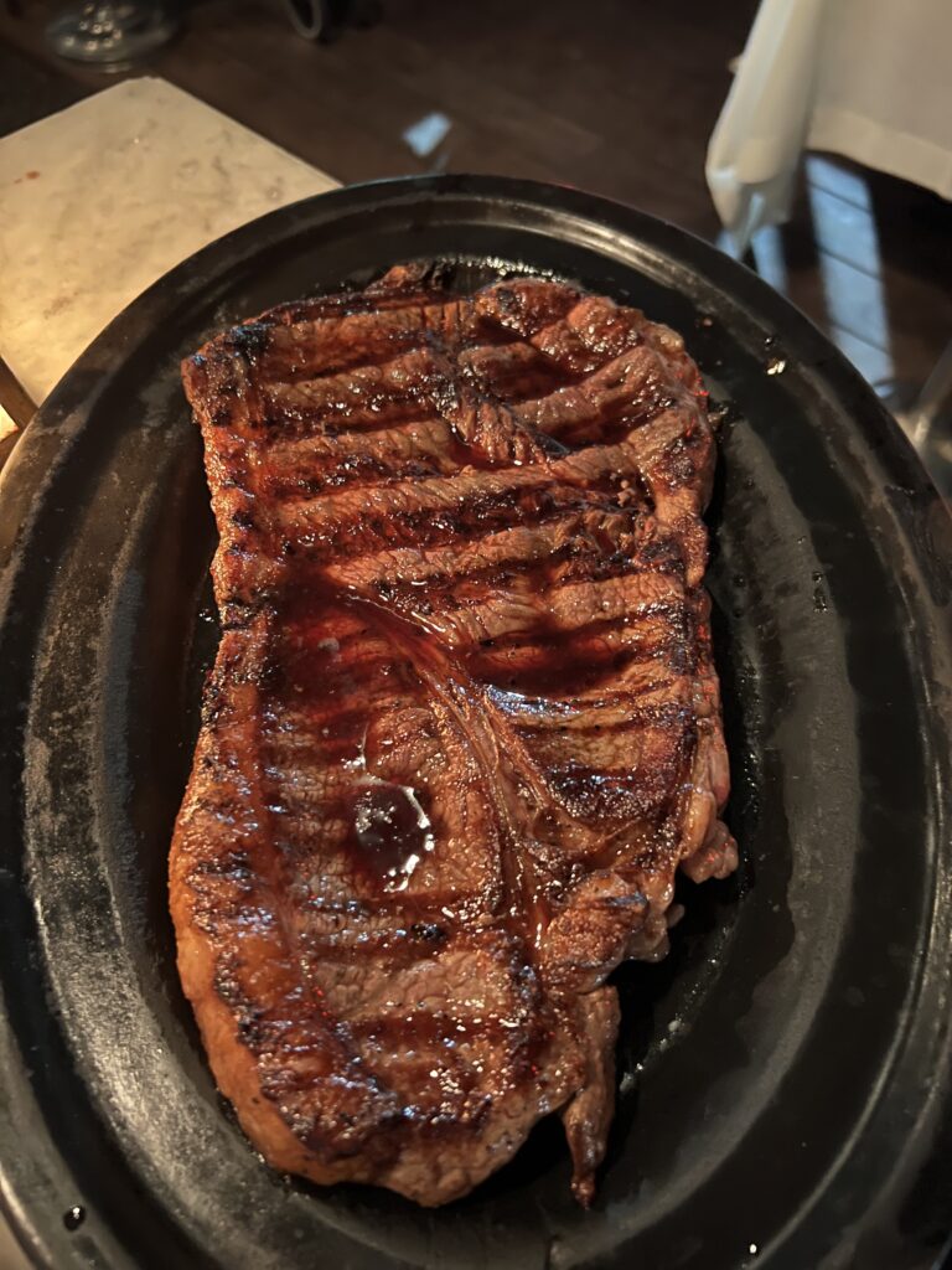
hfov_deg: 53.1
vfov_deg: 67.3
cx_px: 476
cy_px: 635
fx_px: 953
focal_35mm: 26
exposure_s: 1/10
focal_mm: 5.7
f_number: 1.5
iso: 1000
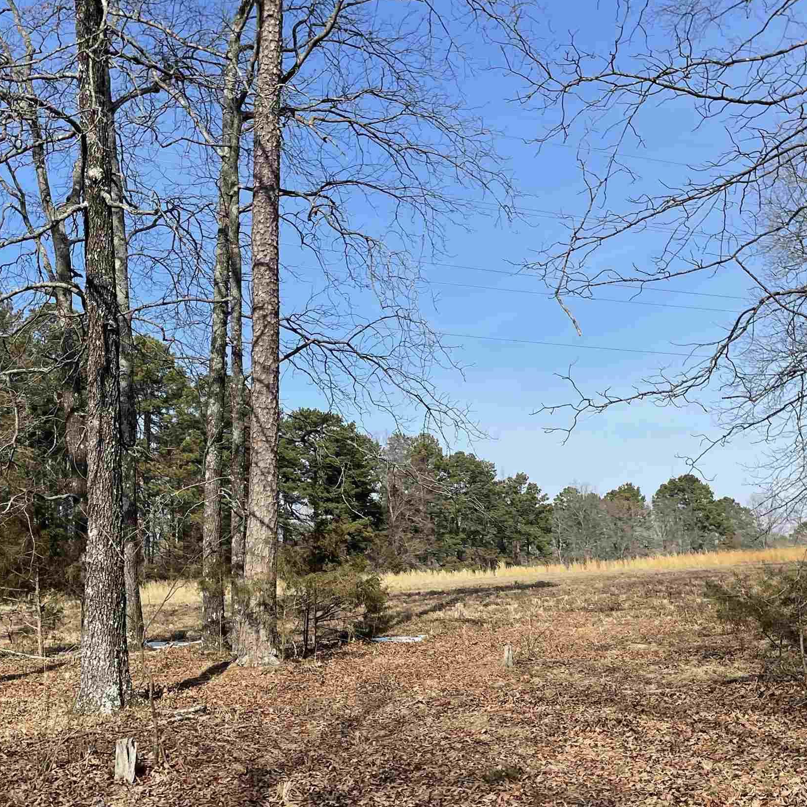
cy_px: 493
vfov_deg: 39.0
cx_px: 490
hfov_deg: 39.0
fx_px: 1134
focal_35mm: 43
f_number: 1.6
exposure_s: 1/3125
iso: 32
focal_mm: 4.2
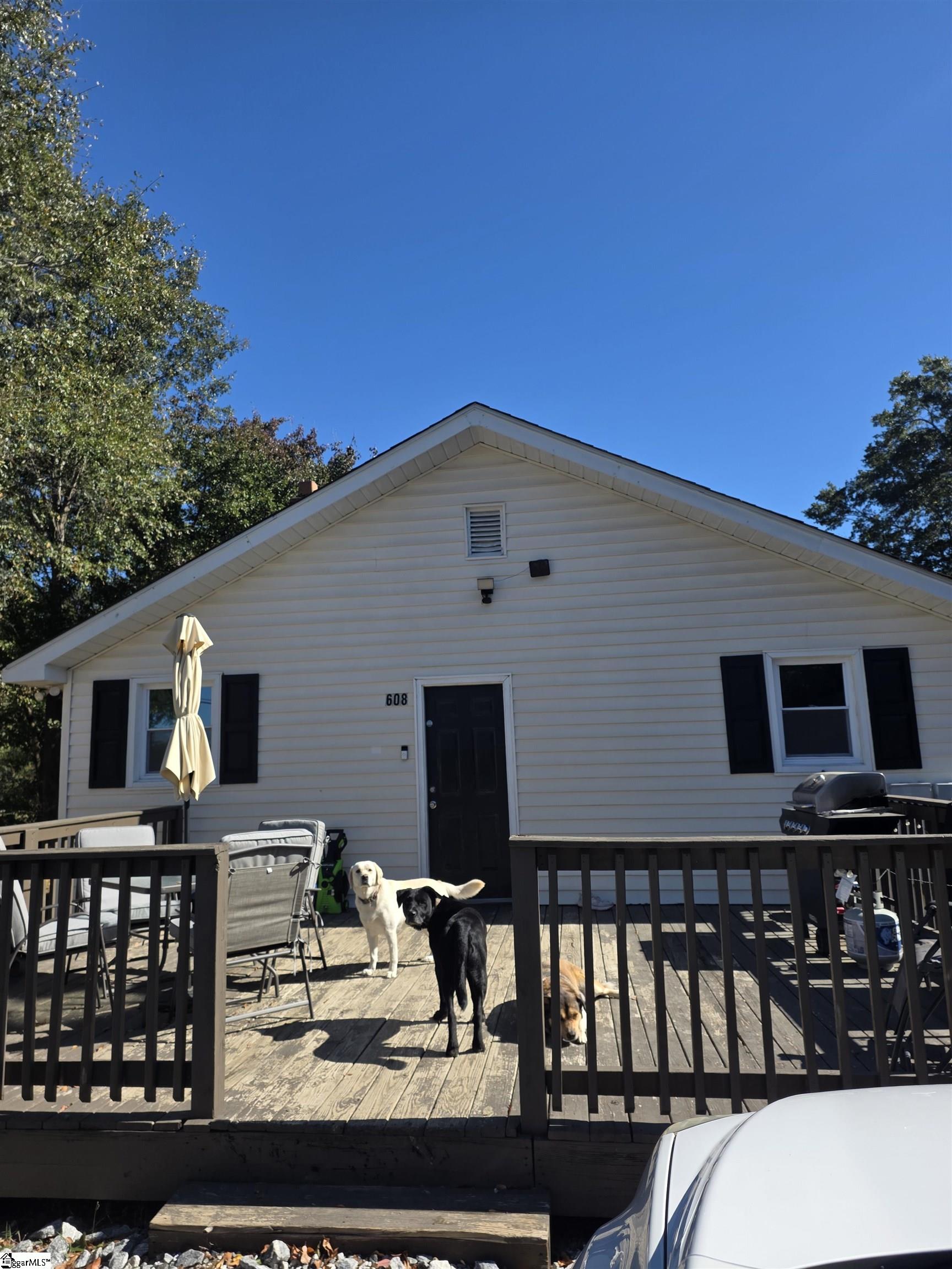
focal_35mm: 23
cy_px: 634
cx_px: 476
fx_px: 843
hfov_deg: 58.9
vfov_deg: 73.9
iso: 80
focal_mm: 6.3
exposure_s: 1/3972
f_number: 1.7
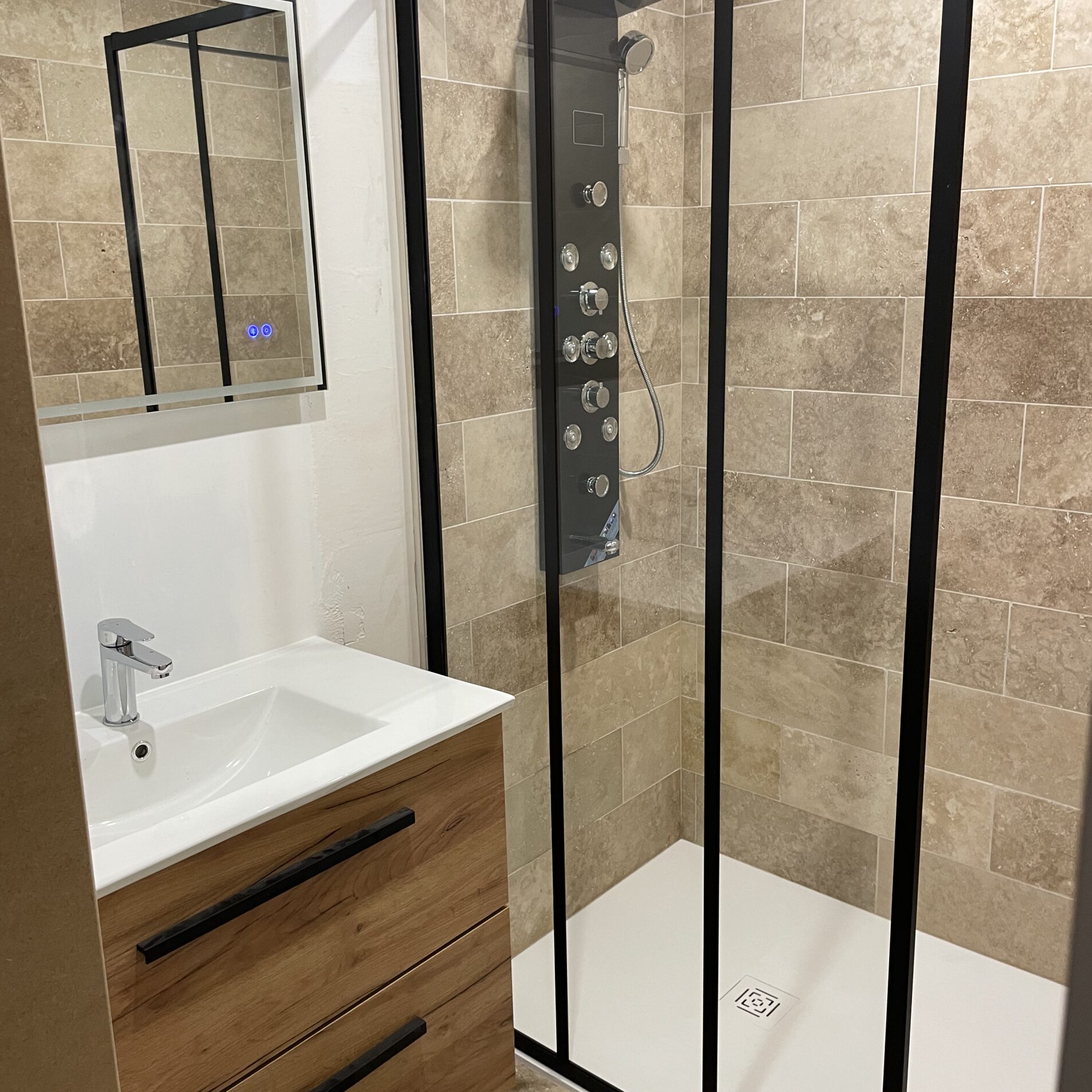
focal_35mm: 31
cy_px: 540
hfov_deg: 52.5
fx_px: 1106
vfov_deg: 52.5
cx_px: 542
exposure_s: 1/50
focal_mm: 4.2
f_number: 1.6
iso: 100
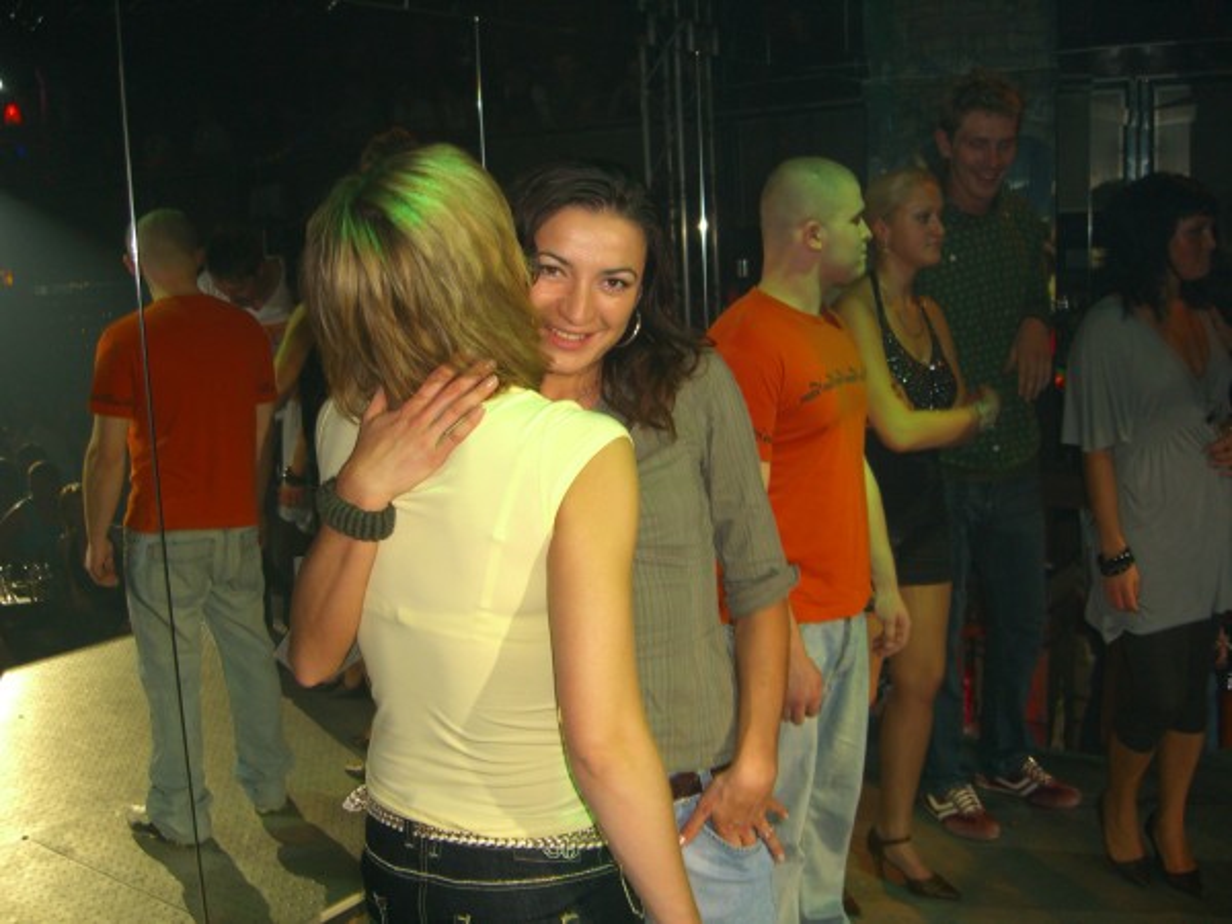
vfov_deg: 37.7
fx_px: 1352
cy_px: 462
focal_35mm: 38
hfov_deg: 49.0
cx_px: 616
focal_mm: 7.9
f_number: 2.8
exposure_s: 1/60
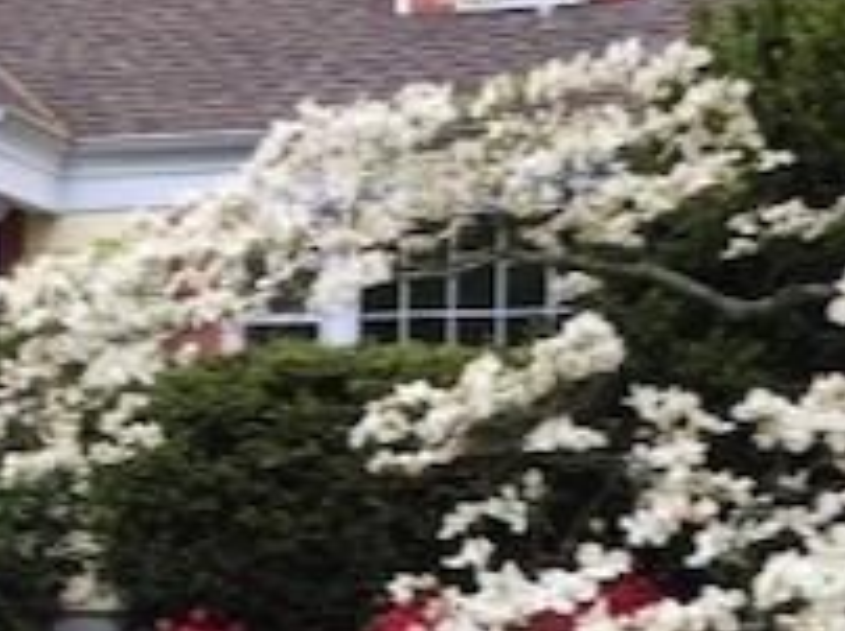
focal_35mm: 92
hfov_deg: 21.1
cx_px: 155
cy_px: 639
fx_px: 2243
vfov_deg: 15.7
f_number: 2.2
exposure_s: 1/60
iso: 32
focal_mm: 4.15
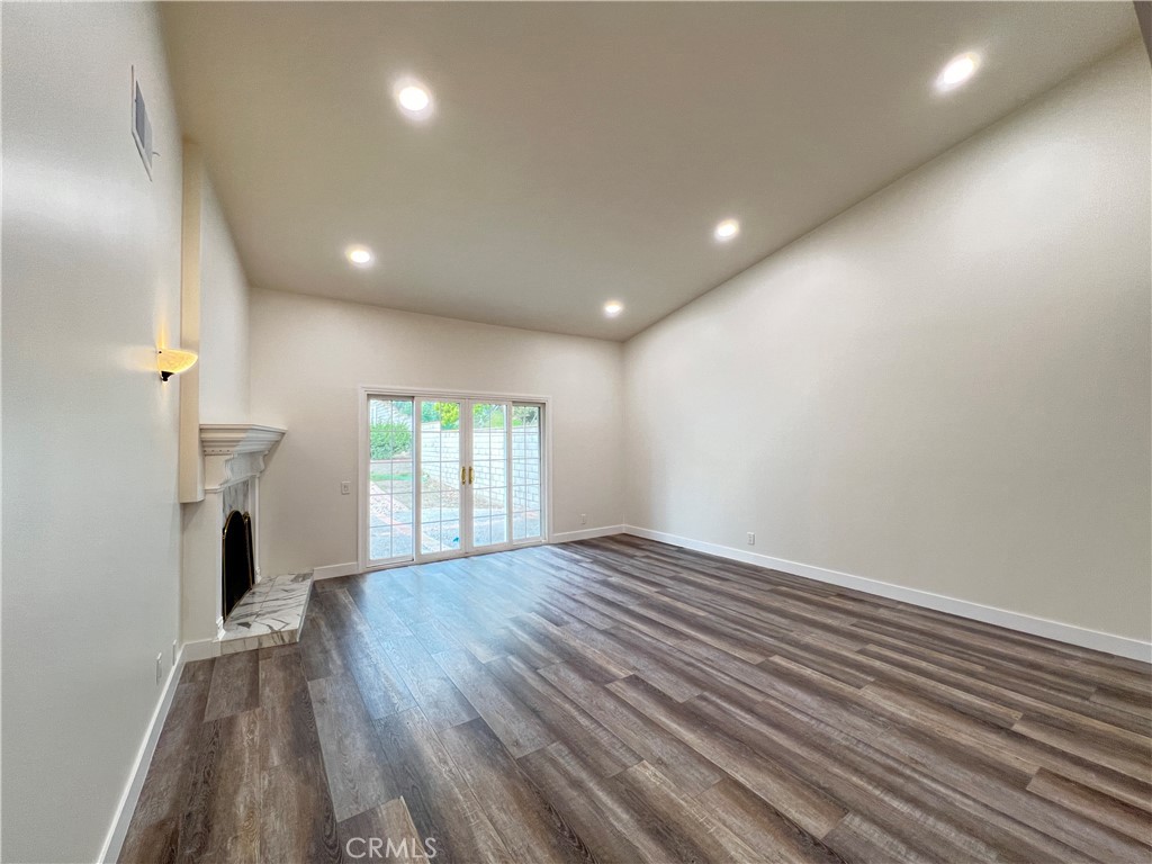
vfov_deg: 89.9
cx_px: 576
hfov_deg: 106.2
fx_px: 433
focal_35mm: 13
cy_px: 432
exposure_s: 1/60
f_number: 1.8
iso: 125
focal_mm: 1.57
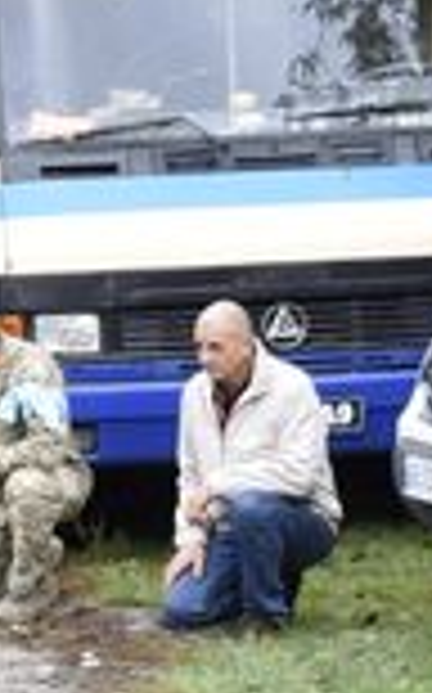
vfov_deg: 10.4
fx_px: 3803
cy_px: 425
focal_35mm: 201
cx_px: -194
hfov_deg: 6.4
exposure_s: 1/400
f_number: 5
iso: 400
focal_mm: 27
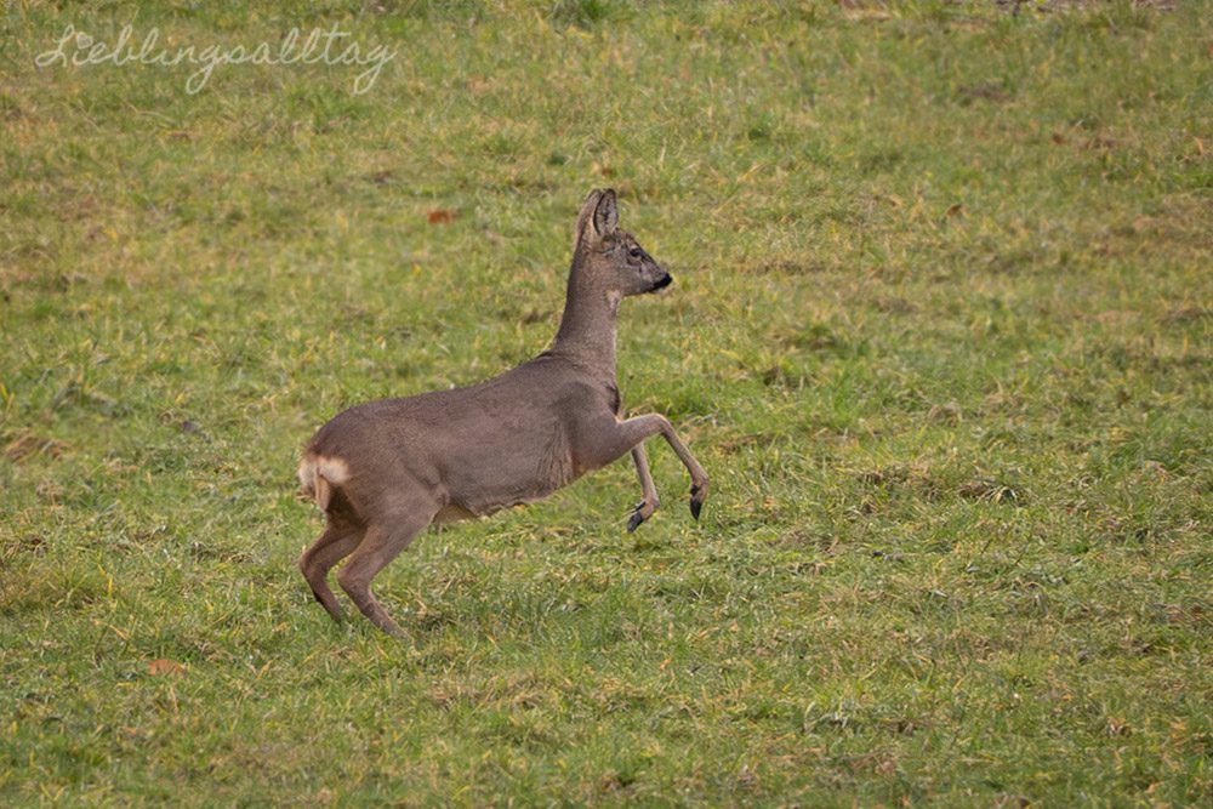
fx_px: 10109
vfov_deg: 4.6
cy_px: 404
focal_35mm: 300
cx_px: 606
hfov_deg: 6.9
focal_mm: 300
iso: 6400
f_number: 5.6
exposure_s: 1/2000
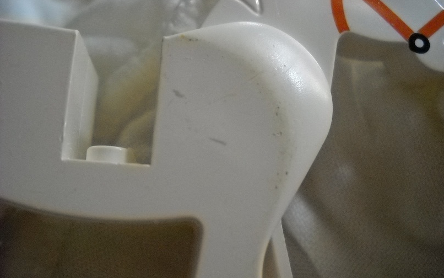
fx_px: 532
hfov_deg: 45.3
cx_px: 224
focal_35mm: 44
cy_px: 148
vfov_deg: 29.2
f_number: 3.1
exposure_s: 1/109
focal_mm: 6.72
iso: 800
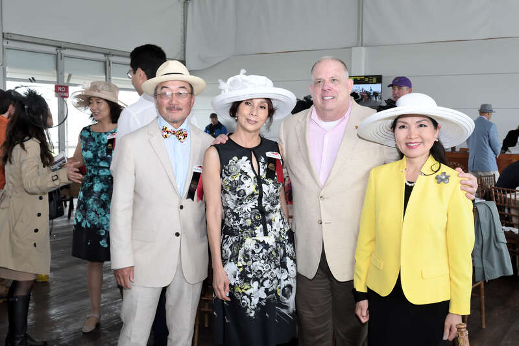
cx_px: 260
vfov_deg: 34.2
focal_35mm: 39
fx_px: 562
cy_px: 173
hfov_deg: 49.6
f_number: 9
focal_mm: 26
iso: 2500
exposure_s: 1/80
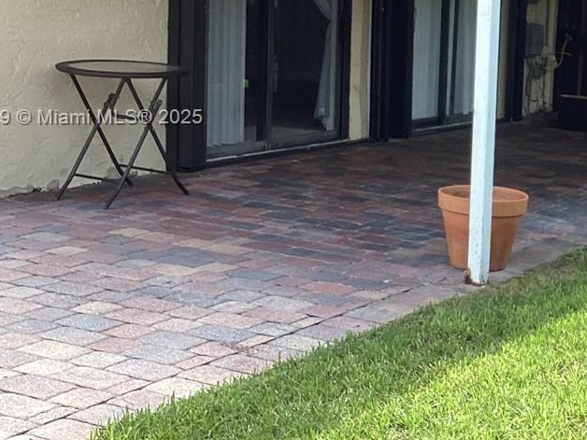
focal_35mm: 79
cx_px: 651
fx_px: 1340
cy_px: 119
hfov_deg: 23.2
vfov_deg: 18.6
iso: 25
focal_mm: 3.3
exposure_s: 1/130
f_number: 2.4
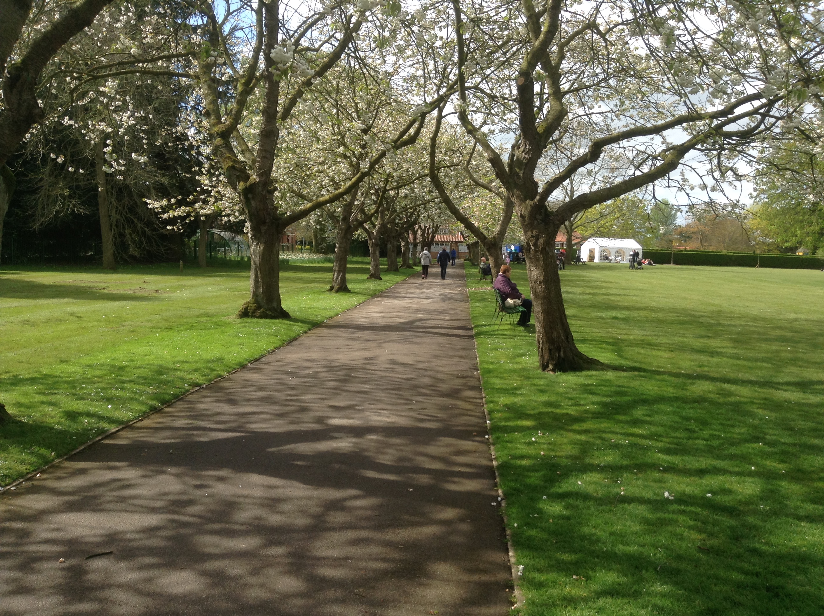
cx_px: 412
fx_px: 784
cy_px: 308
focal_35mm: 33
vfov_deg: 42.8
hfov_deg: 55.4
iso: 25
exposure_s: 1/557
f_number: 2.4
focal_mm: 3.3
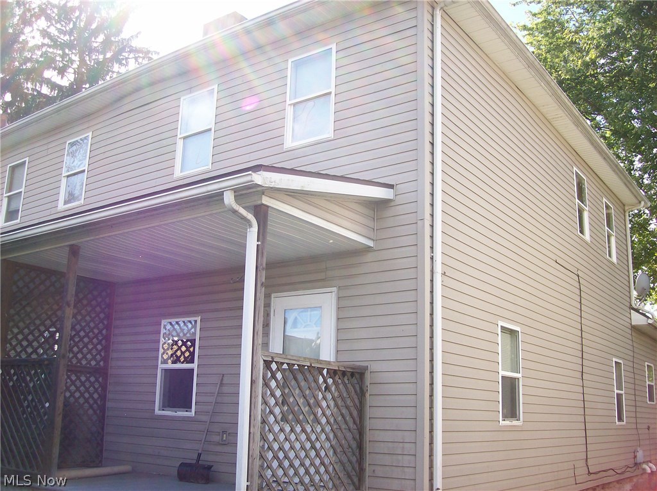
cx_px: 328
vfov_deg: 39.6
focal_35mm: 36
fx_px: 683
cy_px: 246
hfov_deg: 51.4
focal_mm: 6
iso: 80
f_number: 2.7
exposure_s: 1/430
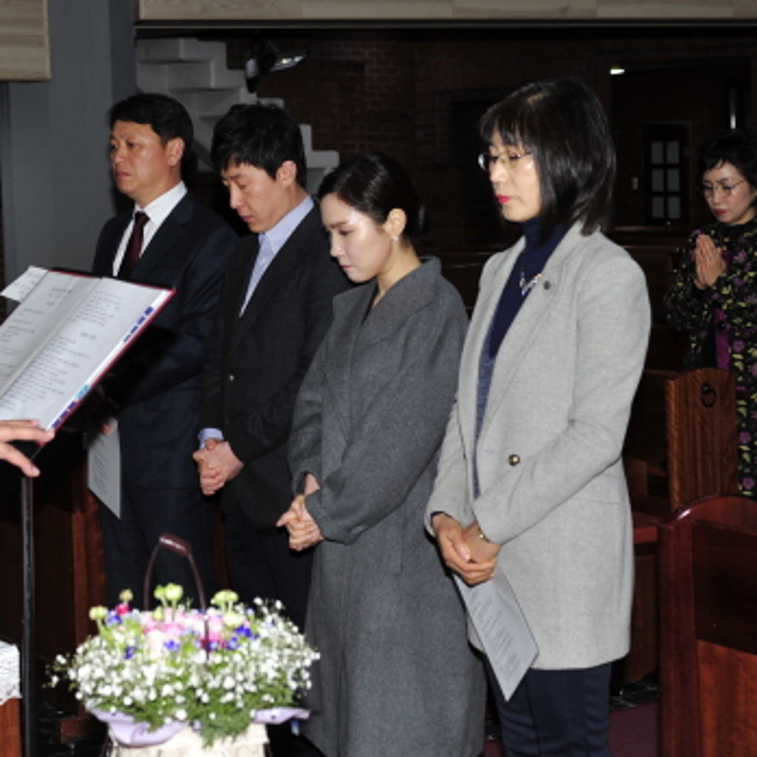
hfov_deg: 21.8
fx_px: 1955
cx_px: 239
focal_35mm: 79
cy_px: 264
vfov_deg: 21.8
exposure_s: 1/60
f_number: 5.6
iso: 200
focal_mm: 45
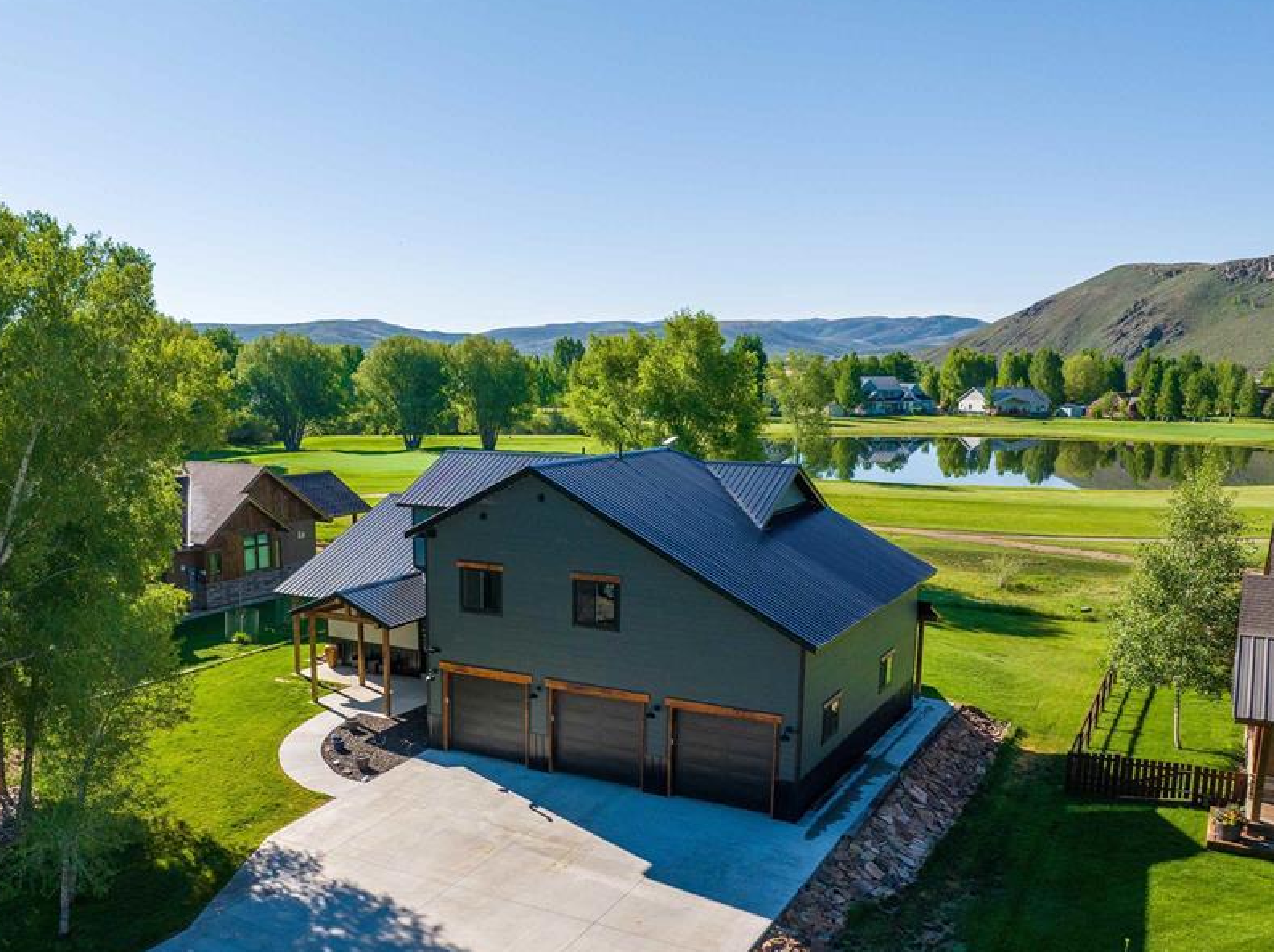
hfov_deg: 58.0
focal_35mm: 31
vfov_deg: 44.9
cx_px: 516
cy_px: 604
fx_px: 1140
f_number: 2.8
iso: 210
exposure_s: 1/2500
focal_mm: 12.29
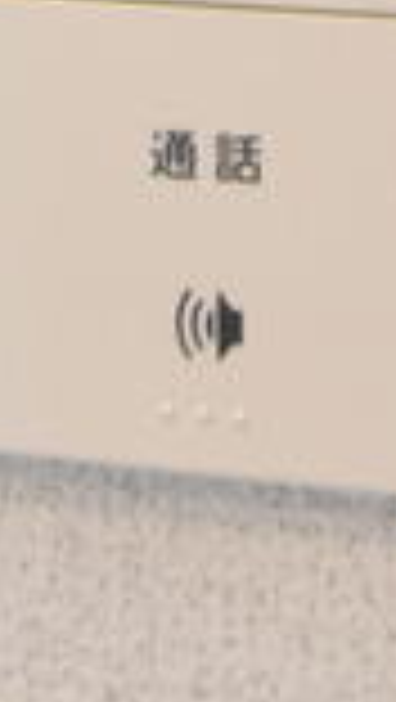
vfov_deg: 13.3
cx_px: 268
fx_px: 2645
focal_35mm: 142
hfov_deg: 8.6
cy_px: -626
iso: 1600
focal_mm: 22
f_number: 5.6
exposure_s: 1/80
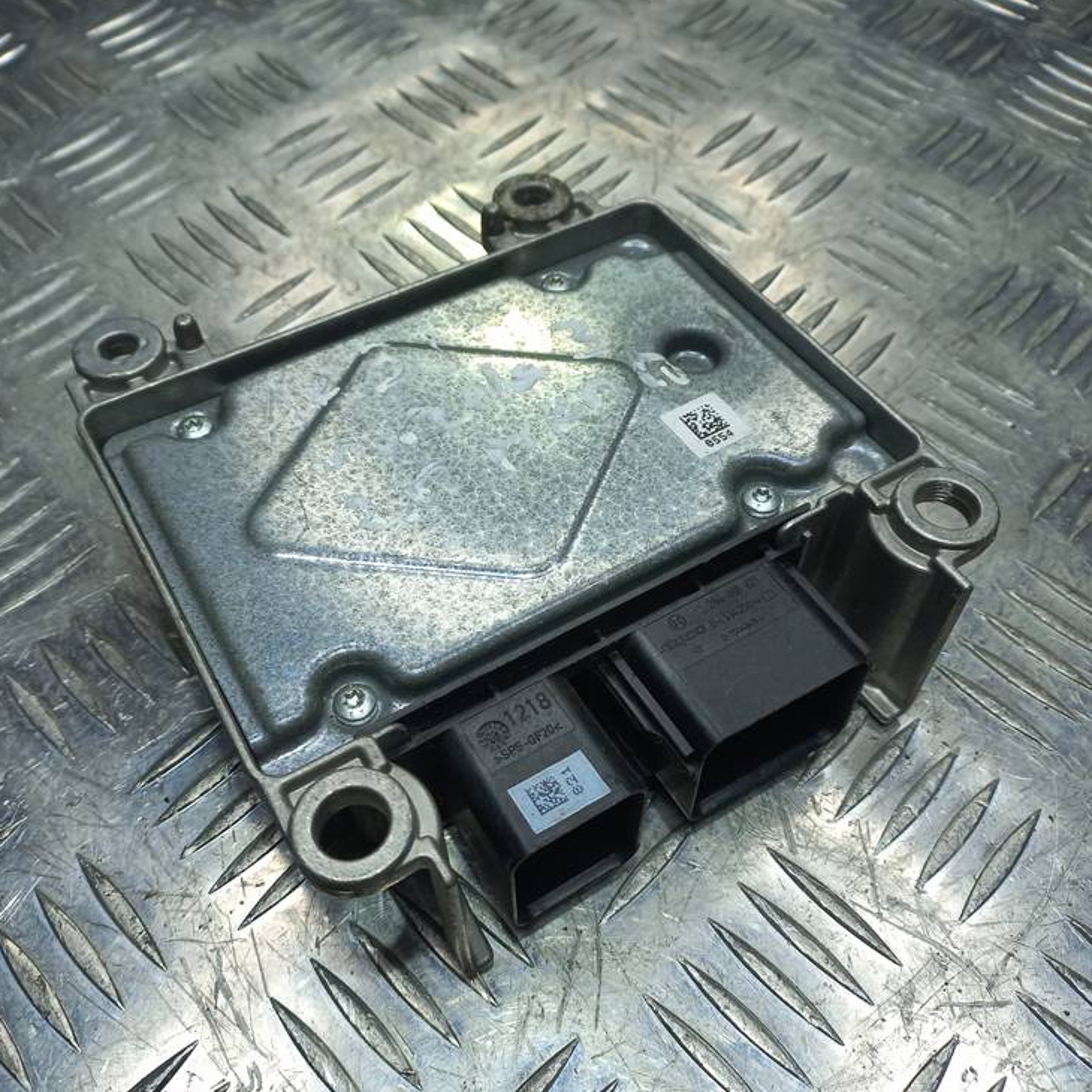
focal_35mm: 31
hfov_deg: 52.5
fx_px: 1106
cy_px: 542
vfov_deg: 52.5
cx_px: 519
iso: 32
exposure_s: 1/100
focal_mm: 4.6
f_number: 1.8
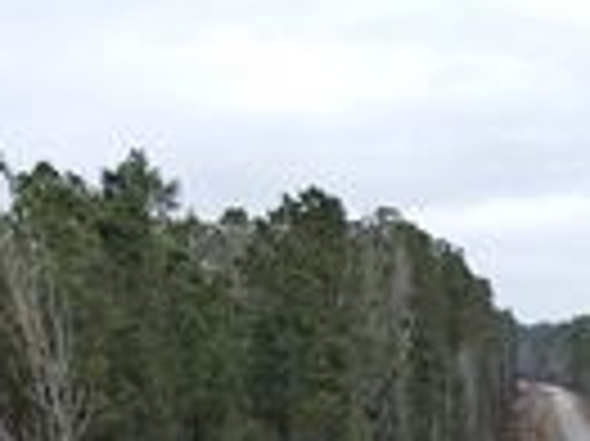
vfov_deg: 16.8
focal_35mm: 79
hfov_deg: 22.7
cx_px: 714
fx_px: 1345
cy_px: 673
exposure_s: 1/100
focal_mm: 4.5
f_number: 2.8
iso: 100
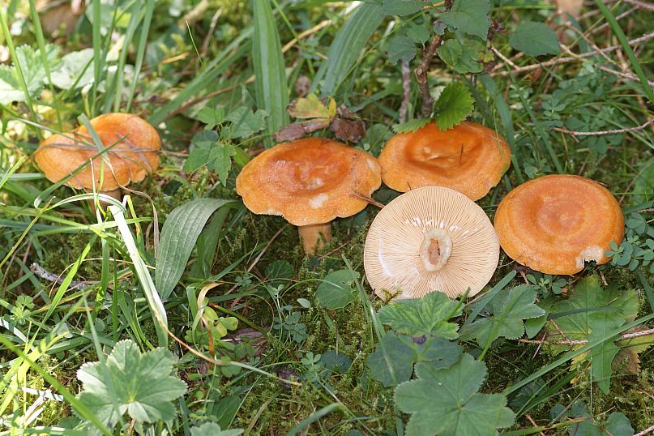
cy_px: 229
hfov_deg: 11.7
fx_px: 3189
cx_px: 334
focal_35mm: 176
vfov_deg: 7.8
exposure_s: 1/160
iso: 200
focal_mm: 105
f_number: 4
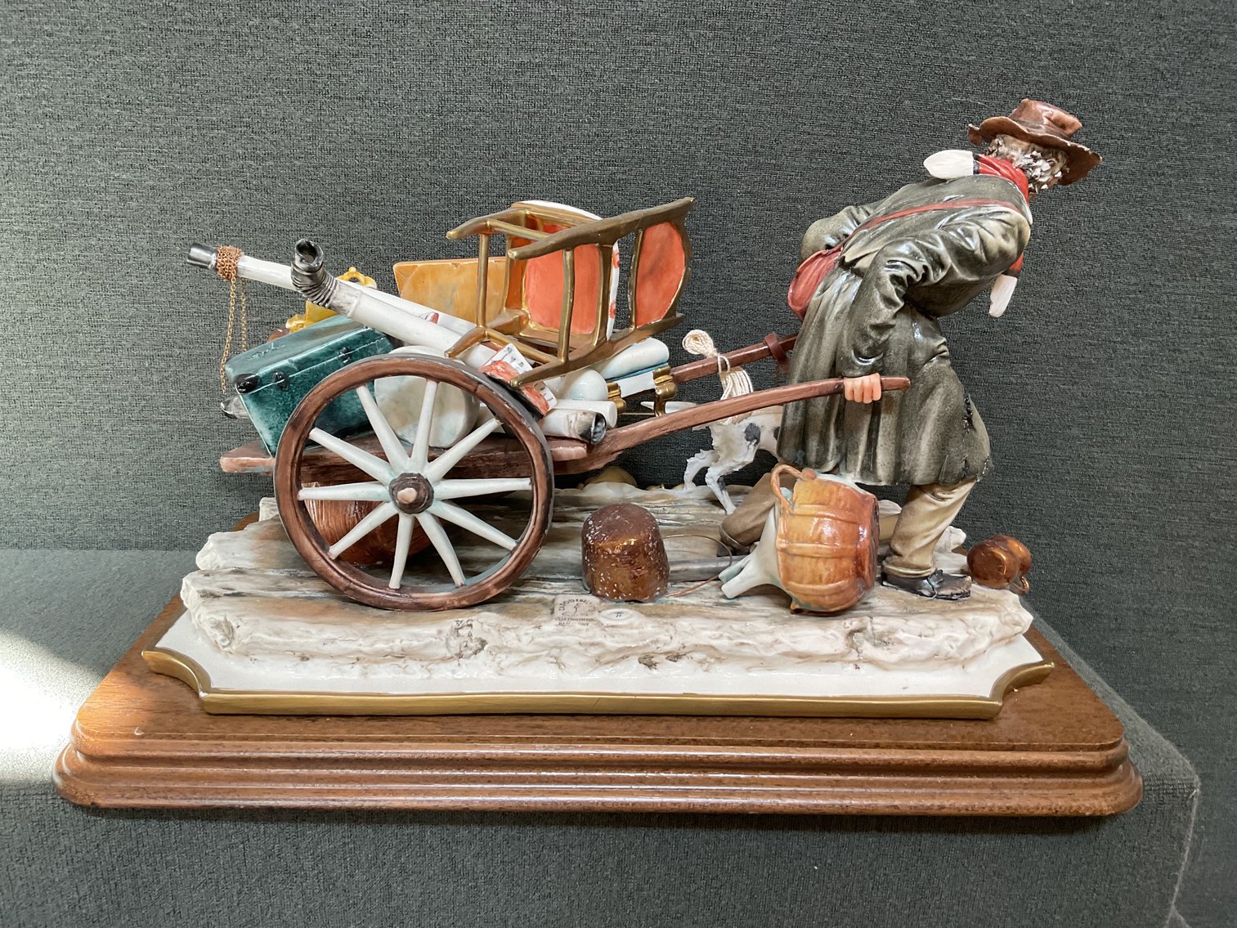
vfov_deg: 48.2
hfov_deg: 61.7
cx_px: 618
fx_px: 1036
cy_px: 464
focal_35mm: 29
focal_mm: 3
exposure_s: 1/50
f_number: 1.8
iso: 80
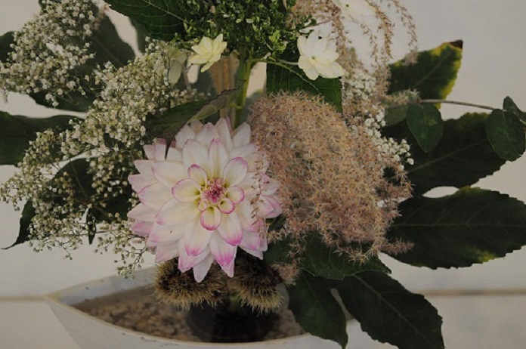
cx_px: 263
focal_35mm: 44
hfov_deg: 45.0
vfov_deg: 30.8
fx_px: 635
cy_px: 174
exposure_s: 1/60
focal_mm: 29
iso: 2500
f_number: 4.5
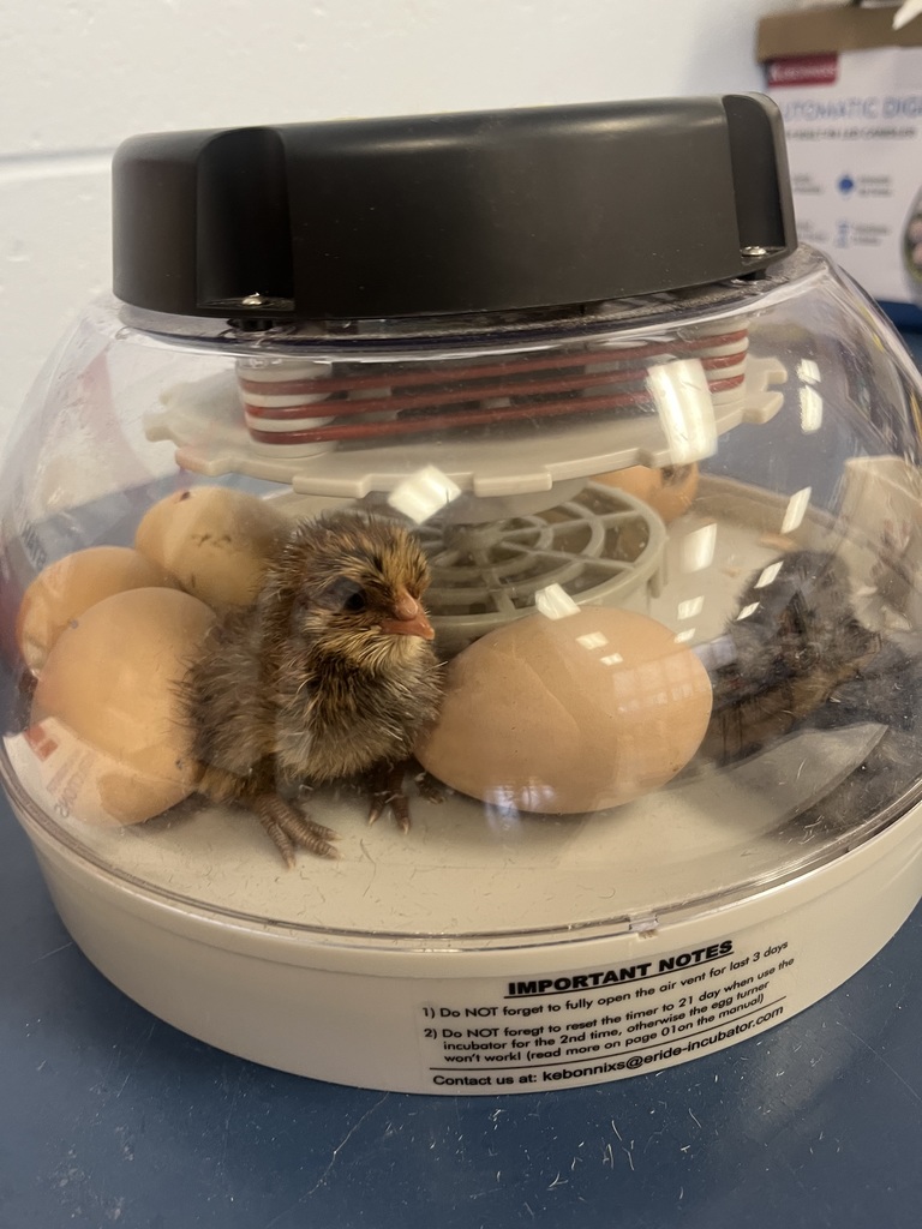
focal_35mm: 26
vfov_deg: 67.3
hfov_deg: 53.1
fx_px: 923
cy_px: 614
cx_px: 461
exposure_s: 1/60
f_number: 1.6
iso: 160
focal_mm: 5.1
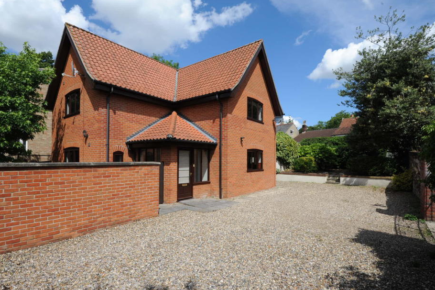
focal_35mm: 18
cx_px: 213
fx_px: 217
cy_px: 158
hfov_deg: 90.0
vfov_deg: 67.2
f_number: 14
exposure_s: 1/800
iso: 800
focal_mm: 16
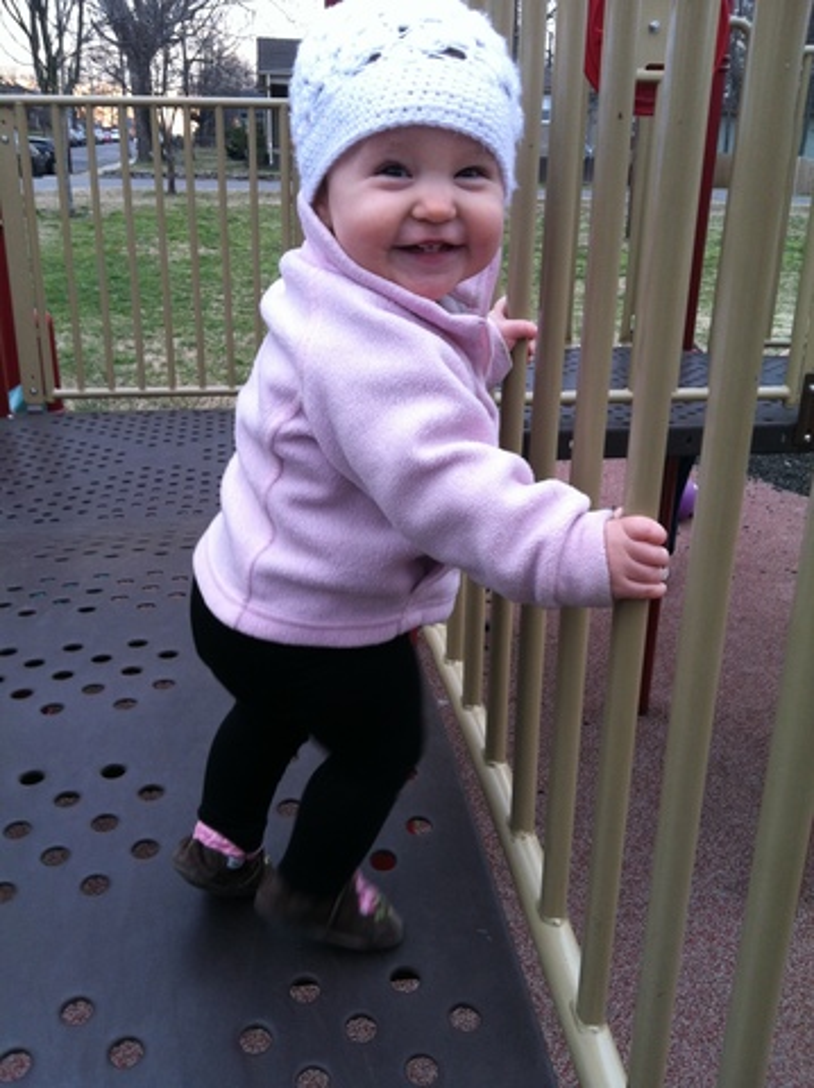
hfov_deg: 40.6
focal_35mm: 35
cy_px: 544
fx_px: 1099
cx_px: 407
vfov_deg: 52.7
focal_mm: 3.85
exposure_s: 1/60
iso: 100
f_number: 2.8
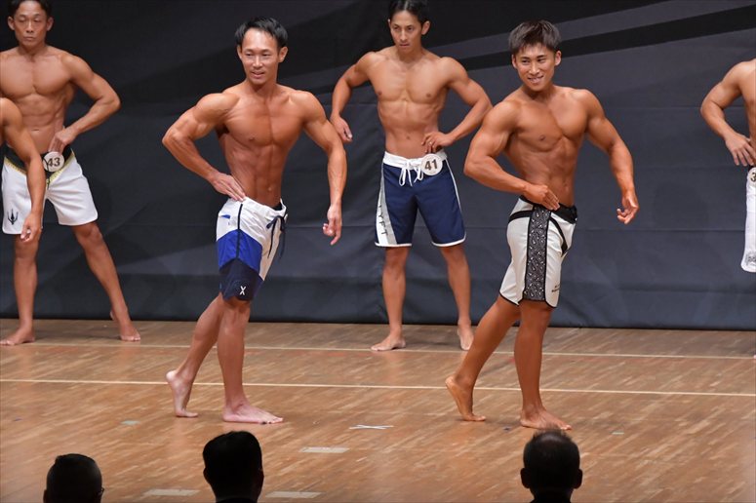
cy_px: 252
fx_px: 5982
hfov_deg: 7.2
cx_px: 378
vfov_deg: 4.8
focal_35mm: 285
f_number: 5.6
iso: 6400
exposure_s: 1/400
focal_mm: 190
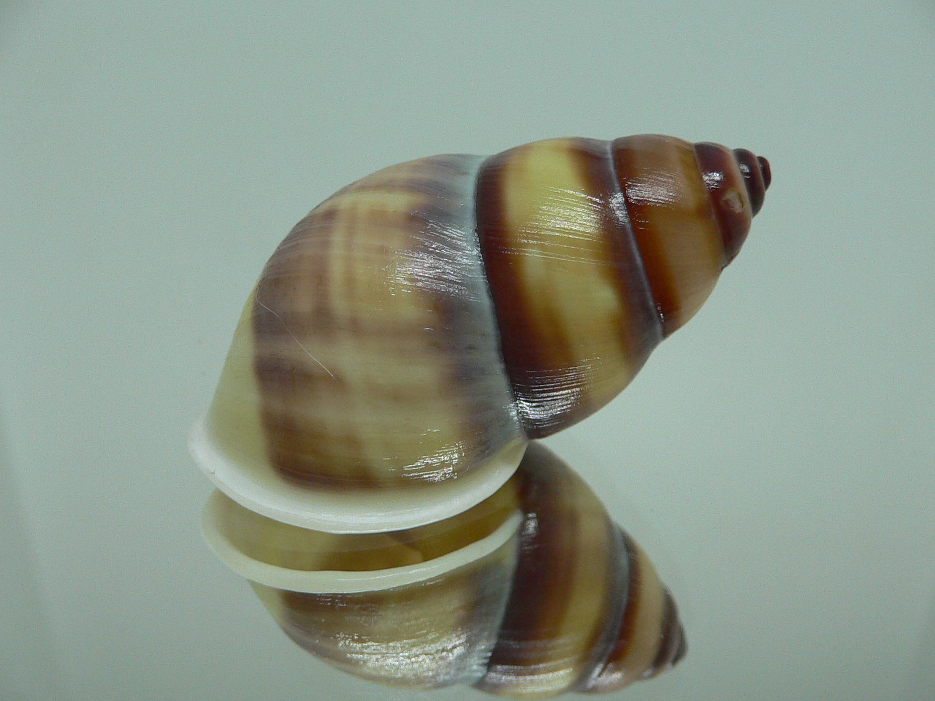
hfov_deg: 49.0
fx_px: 1026
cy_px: 361
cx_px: 462
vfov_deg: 37.7
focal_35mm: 38
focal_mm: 4.6
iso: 150
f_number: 2.8
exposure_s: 1/60
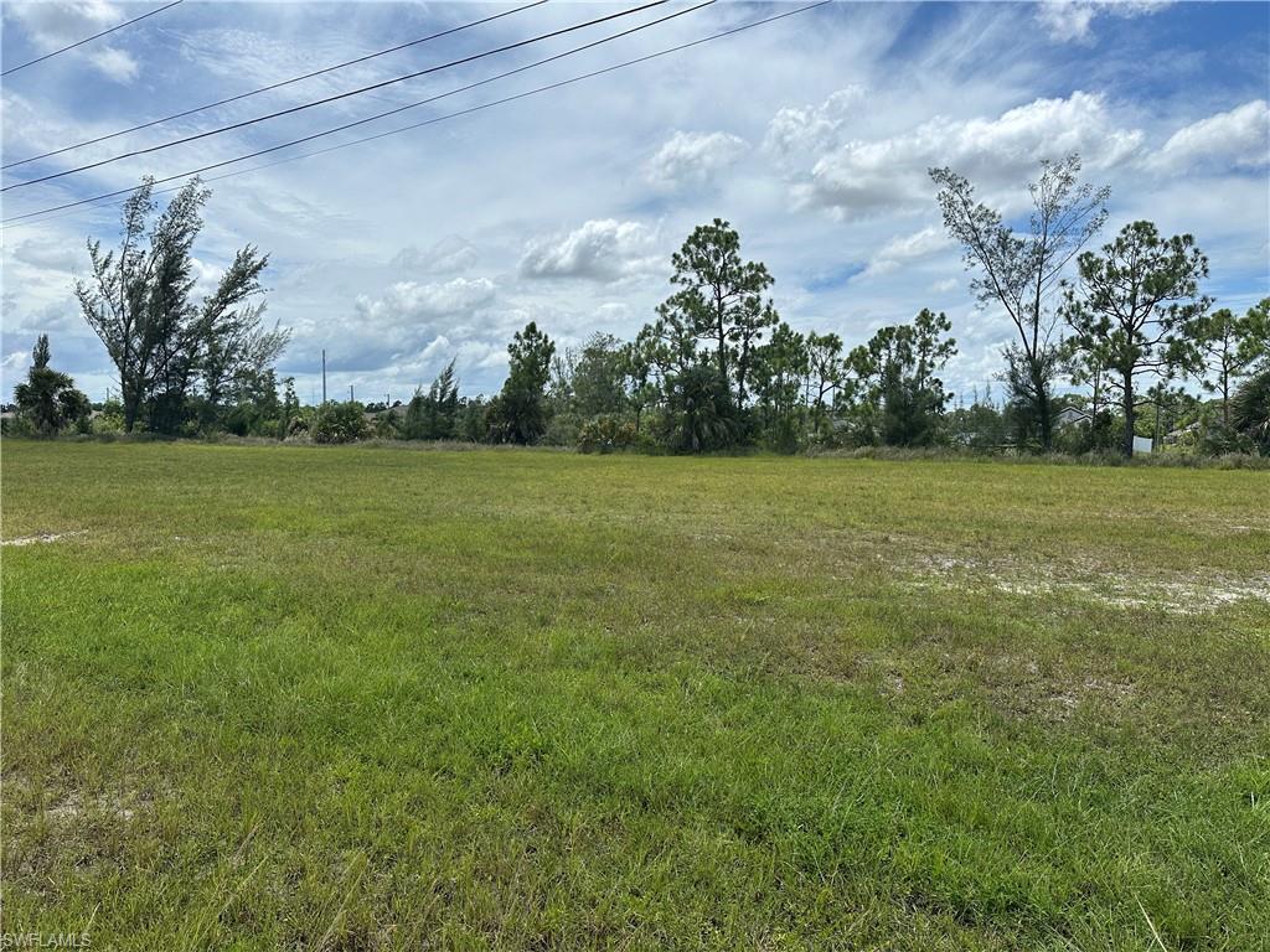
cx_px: 635
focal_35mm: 24
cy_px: 476
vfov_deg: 56.8
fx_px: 881
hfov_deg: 71.6
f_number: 1.78
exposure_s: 1/8929
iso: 80
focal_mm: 6.86
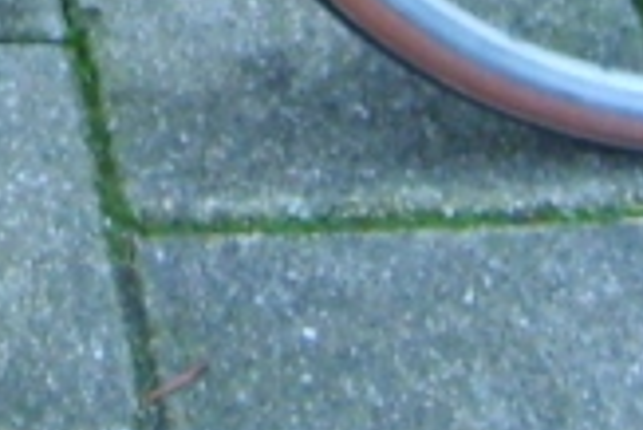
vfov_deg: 5.5
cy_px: -982
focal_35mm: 229
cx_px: -394
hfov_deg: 8.7
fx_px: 4094
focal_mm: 5.8
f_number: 2.8
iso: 120
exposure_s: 1/30
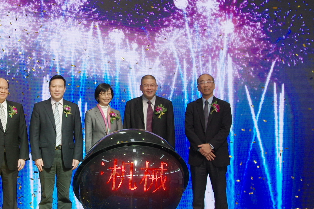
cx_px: 81
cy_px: 97
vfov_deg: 15.4
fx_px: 776
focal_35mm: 89
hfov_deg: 22.7
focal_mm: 21
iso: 500
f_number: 2.5
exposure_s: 1/320
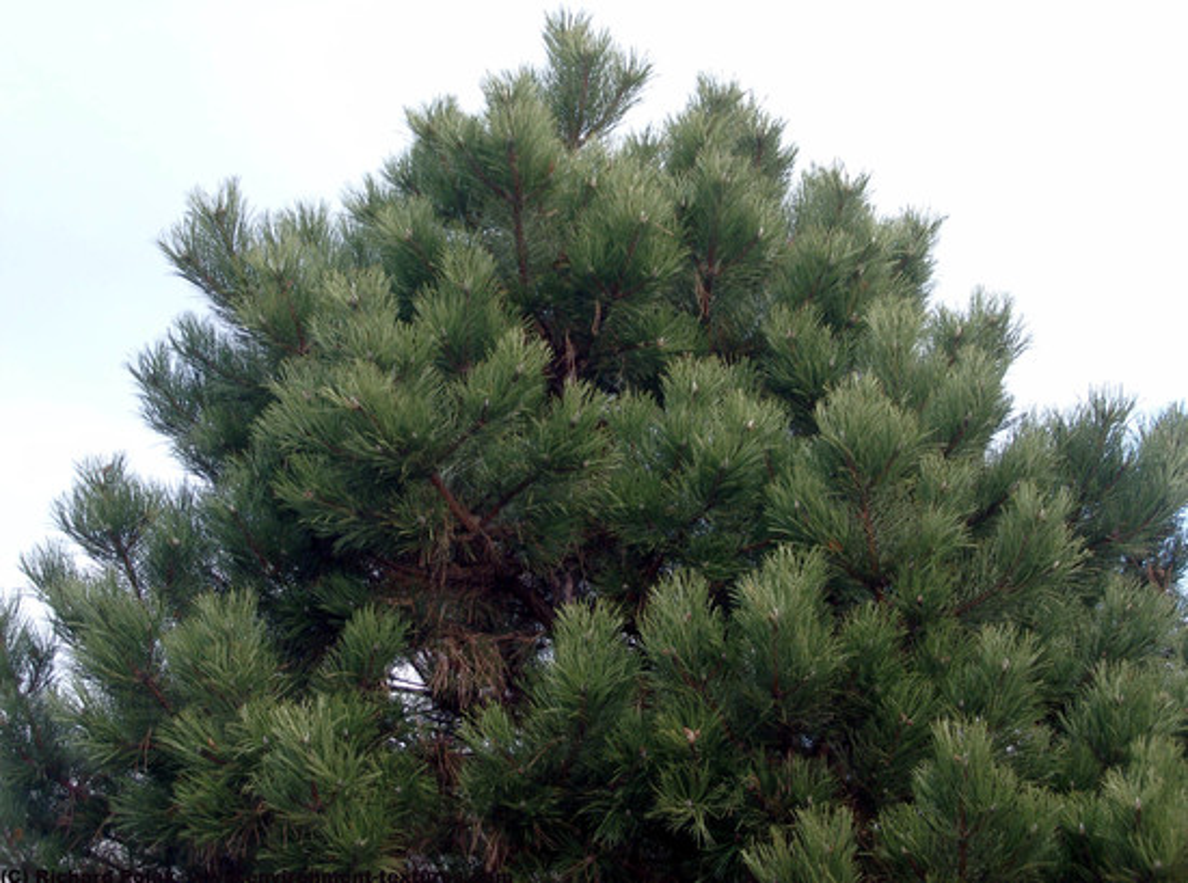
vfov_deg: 16.9
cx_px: 594
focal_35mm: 87
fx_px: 2977
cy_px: 442
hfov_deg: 22.6
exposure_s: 1/160
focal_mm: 17.7
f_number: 4.2
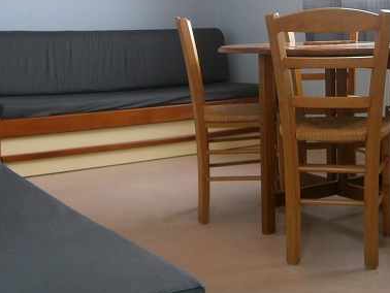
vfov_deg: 26.1
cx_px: 214
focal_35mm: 55
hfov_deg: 34.9
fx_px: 620
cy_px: 54
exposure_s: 1/20
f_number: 2.8
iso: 125
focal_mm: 4.7
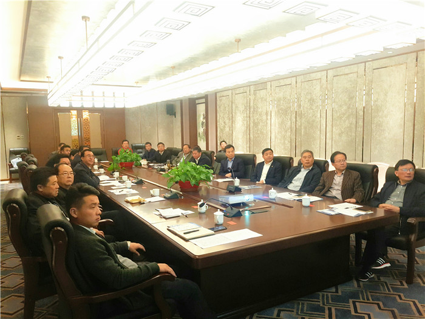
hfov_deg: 58.4
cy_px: 160
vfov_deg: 45.4
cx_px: 212
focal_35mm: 31
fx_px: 381
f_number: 2.2
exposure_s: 1/33
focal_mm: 4.73
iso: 320
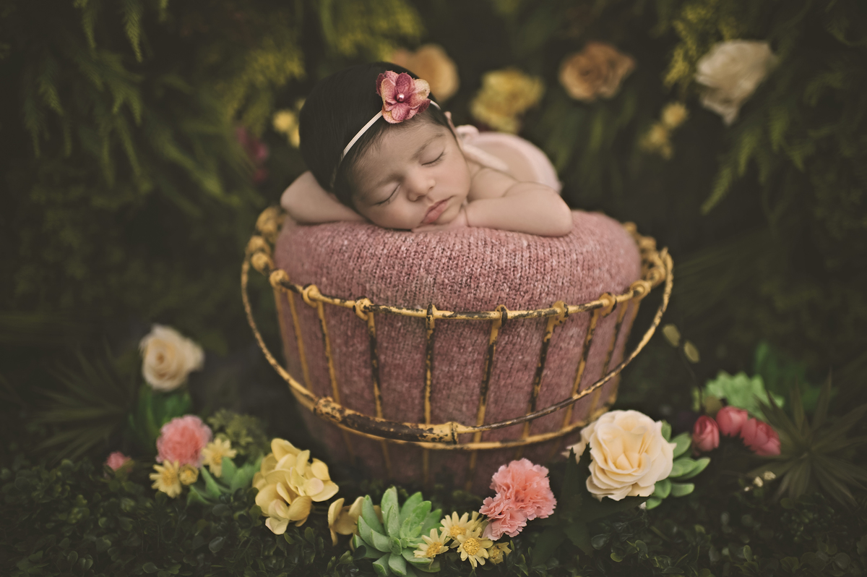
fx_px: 842
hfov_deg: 54.5
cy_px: 288
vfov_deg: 37.8
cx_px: 434
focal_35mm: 35
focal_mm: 35
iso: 200
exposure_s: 1/200
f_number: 1.8
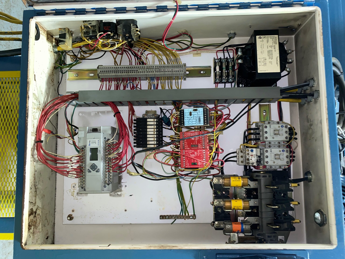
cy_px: 130
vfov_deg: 53.1
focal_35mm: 26
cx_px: 172
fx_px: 259
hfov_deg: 67.3
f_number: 1.8
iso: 64
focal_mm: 4.25
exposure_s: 1/10
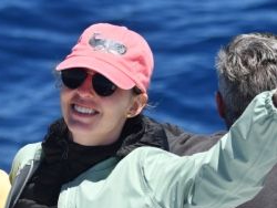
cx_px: -11
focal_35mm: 538
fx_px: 4309
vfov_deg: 2.8
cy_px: 206
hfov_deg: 3.7
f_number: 5.3
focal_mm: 175
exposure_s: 1/8000
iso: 1000
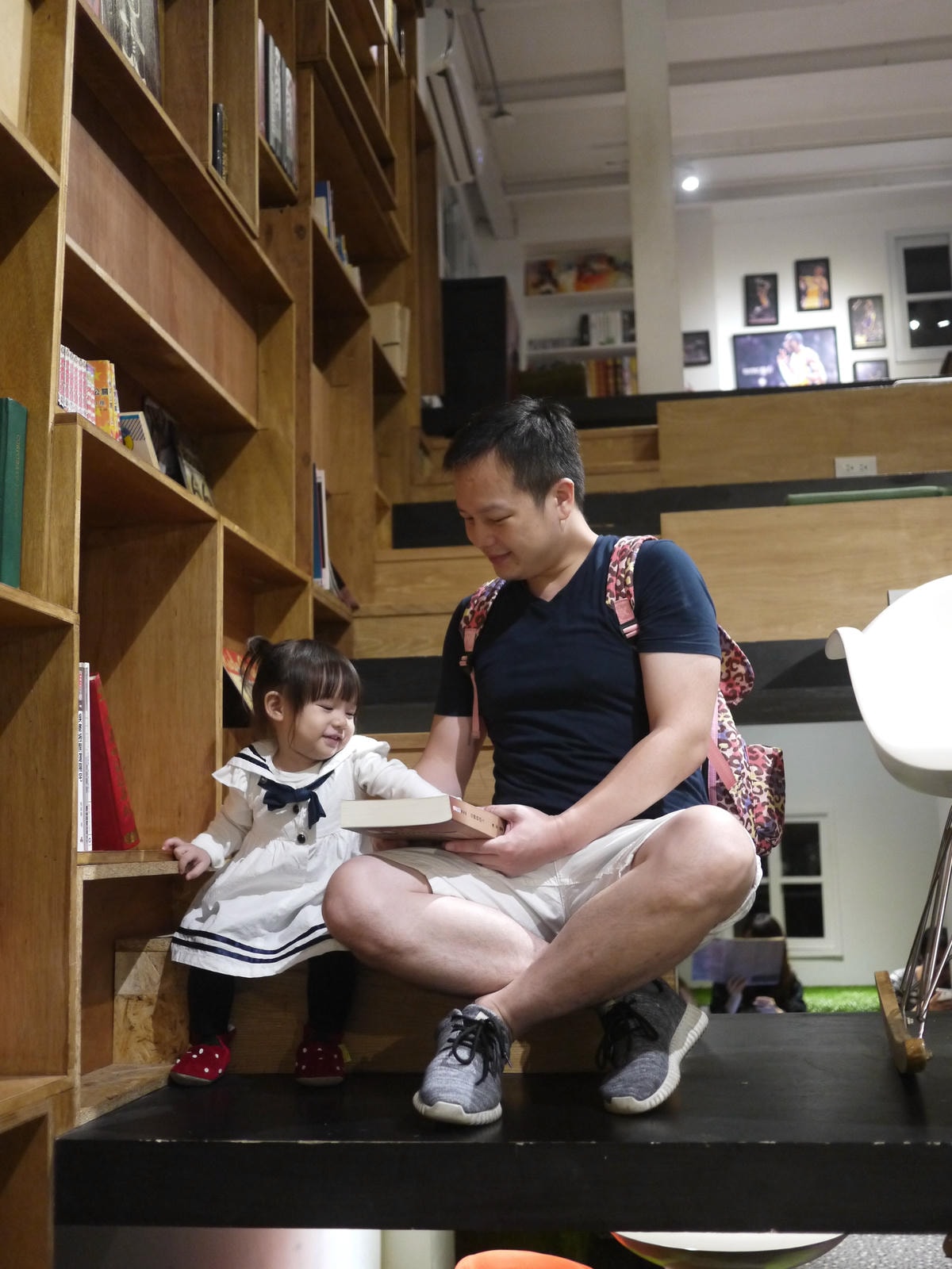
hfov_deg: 36.0
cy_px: 634
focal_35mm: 40
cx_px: 476
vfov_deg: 46.8
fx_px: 1467
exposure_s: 1/60
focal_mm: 20
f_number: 1.7
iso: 800
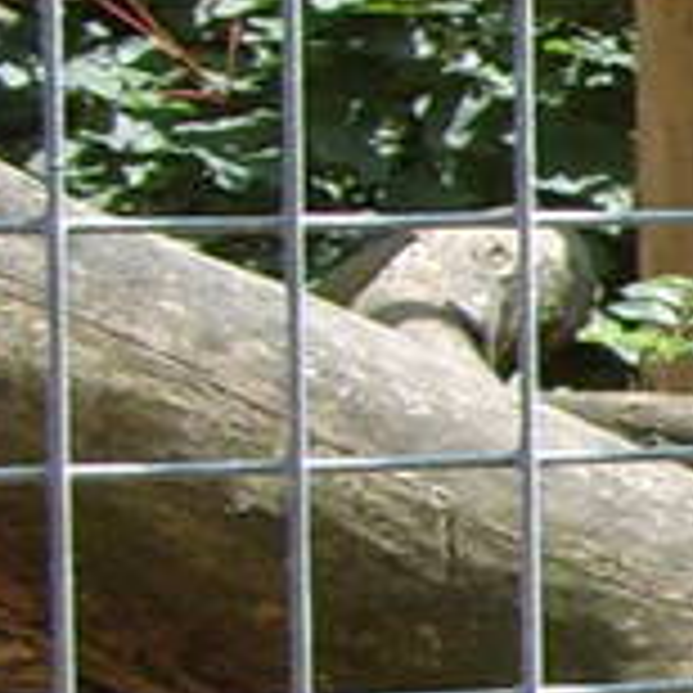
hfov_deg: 4.7
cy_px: 594
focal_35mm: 321
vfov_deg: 5.5
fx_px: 7271
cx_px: 3321
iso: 80
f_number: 4.4
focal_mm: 7.8
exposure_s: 1/180
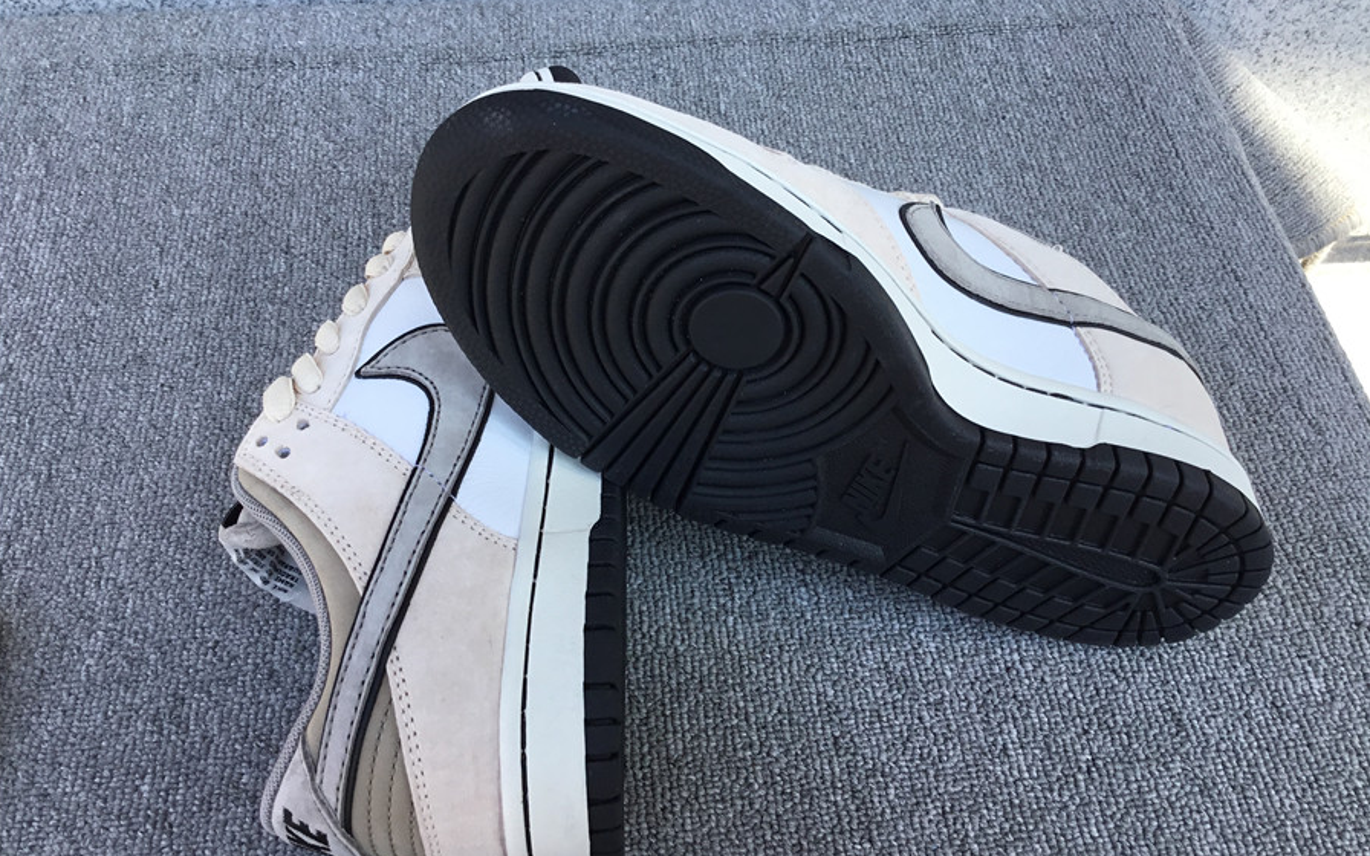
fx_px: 1232
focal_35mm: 33
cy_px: 413
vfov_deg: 38.3
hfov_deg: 58.1
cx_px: 685
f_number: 2.4
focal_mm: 3.3
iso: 25
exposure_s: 1/354
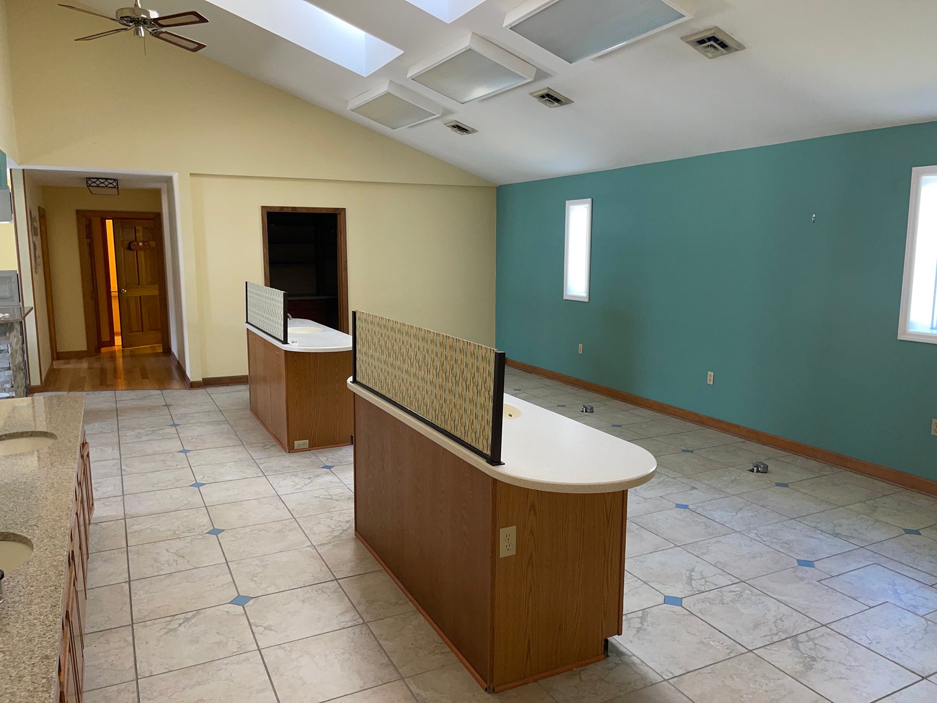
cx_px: 468
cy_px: 352
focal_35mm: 25
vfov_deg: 54.9
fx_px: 677
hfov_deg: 69.4
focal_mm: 5.1
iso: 32
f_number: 1.6
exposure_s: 1/51
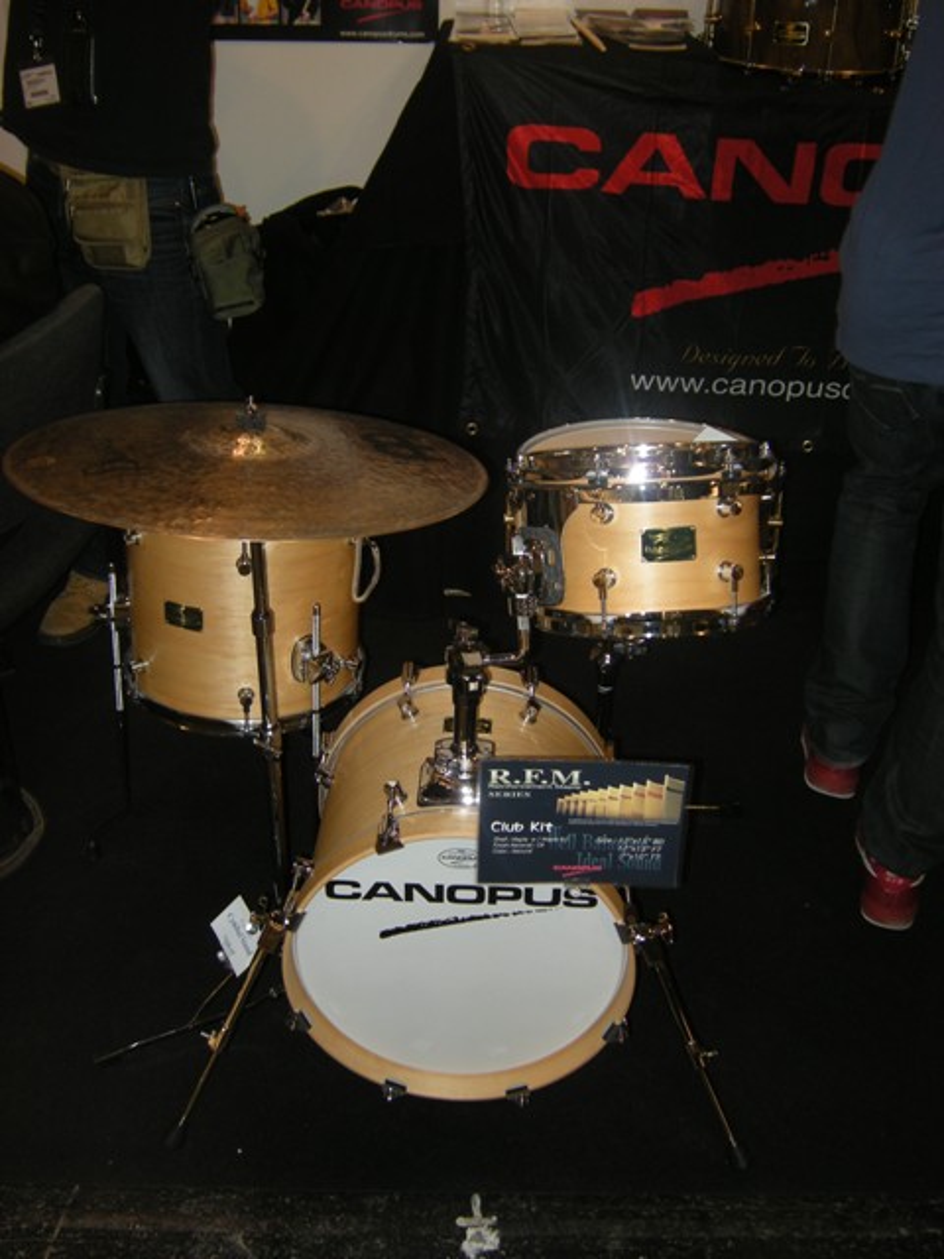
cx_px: 472
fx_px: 1382
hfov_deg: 37.7
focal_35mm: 38
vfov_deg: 49.0
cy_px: 630
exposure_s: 1/30
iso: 72
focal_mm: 6.3
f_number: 3.2
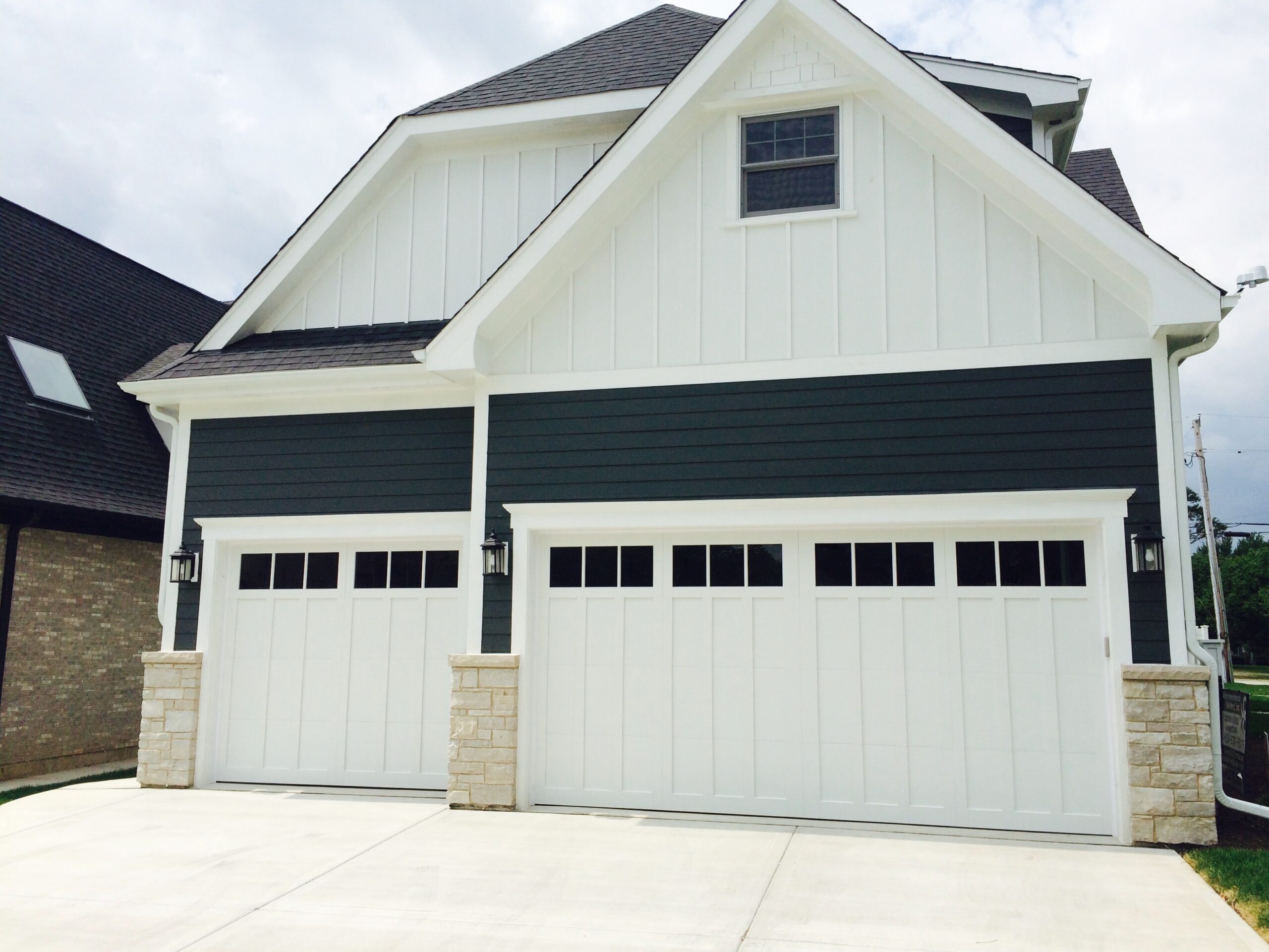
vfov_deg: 48.2
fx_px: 1063
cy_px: 476
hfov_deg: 61.7
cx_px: 634
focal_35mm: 29
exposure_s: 1/4115
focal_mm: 4.15
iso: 32
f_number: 2.2
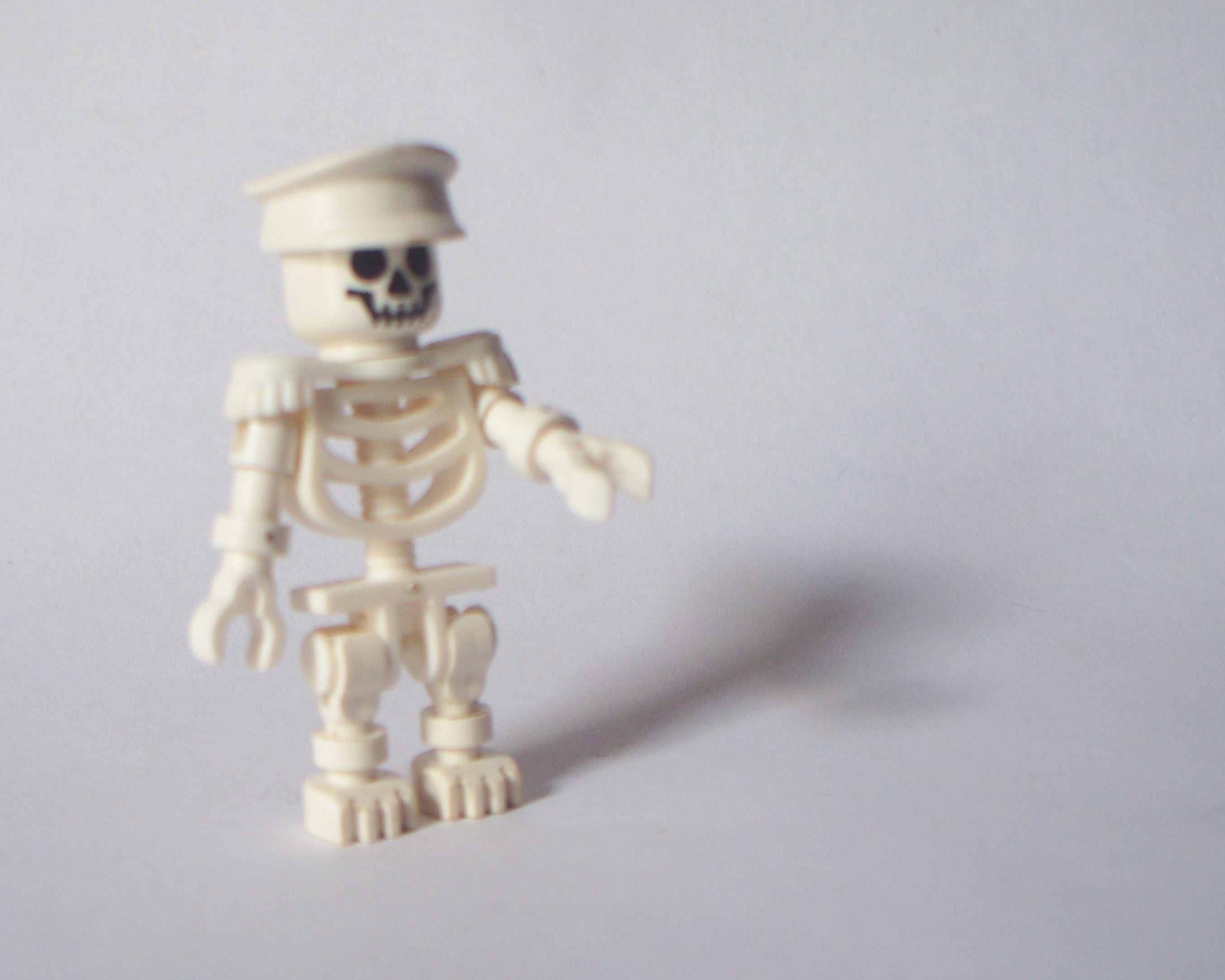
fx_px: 1994
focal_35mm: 55
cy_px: 526
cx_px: 402
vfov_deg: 27.6
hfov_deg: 33.8
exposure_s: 1/30
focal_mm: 7.54
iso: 100
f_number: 2.8
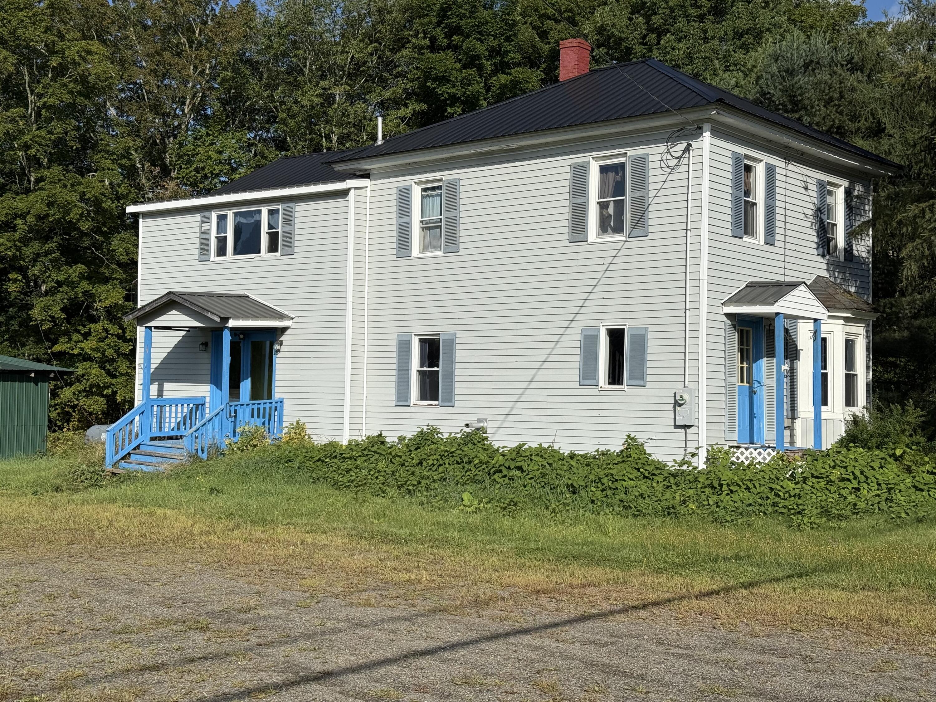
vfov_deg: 30.3
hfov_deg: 39.7
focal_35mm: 48
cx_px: 468
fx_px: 1298
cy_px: 351
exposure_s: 1/11364
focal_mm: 6.76
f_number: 1.78
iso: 80
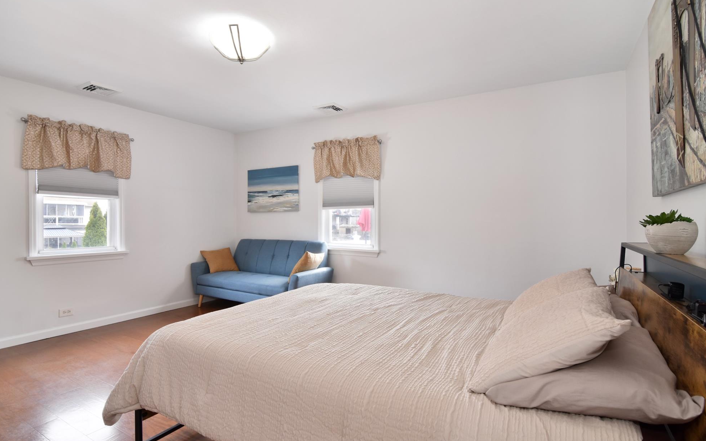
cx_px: 349
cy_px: 213
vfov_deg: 66.4
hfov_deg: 92.6
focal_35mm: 18
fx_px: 337
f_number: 8
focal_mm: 11
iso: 640
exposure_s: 1/160
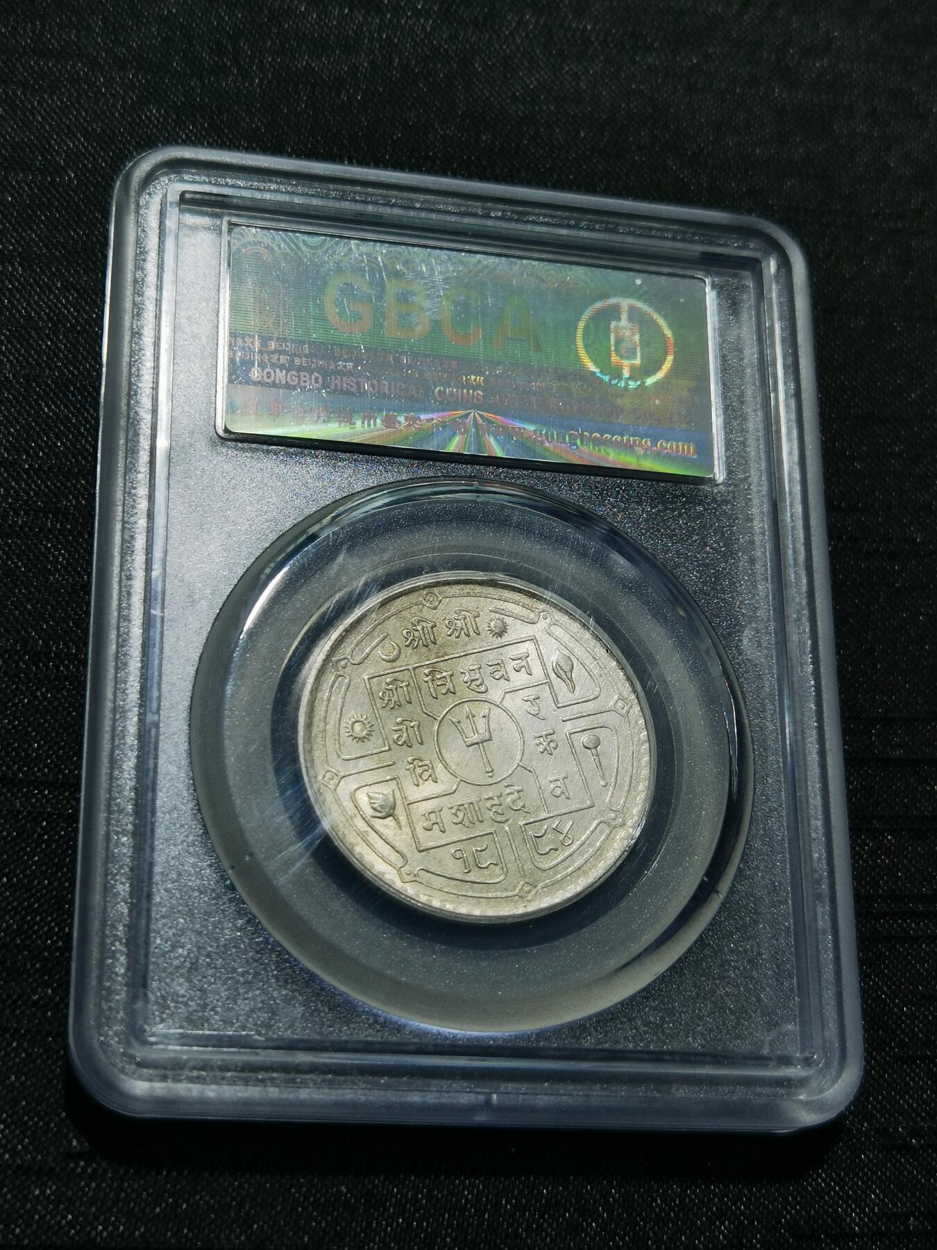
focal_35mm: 55
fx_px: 1985
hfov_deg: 26.6
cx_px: 468
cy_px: 625
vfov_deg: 34.9
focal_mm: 6.67
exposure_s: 1/100
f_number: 1.9
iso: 50
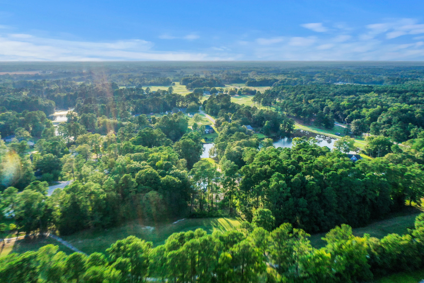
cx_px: 212
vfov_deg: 46.4
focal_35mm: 28
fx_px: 330
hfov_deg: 65.5
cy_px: 142
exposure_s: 1/640
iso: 100
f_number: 6.3
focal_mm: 10.26
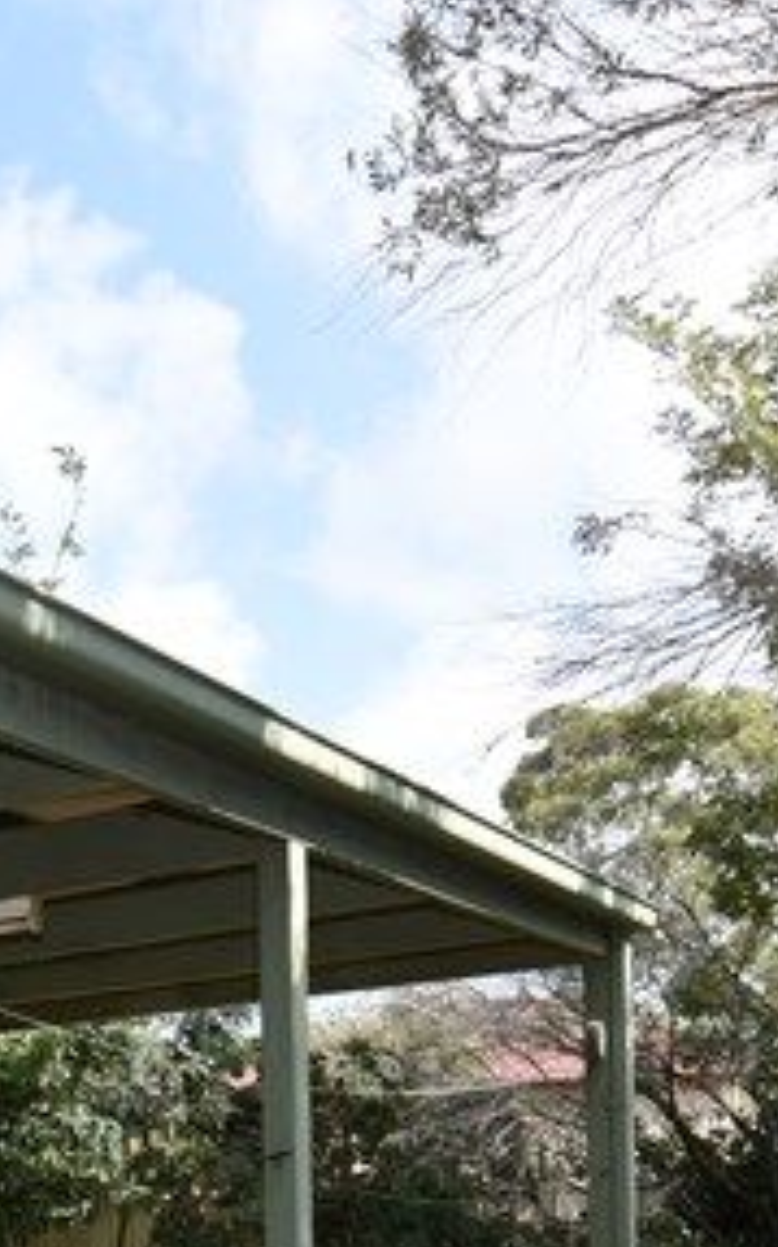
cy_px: 1301
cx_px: -156
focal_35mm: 51
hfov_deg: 23.2
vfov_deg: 35.1
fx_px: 1733
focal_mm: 14
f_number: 6.3
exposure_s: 1/160
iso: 100
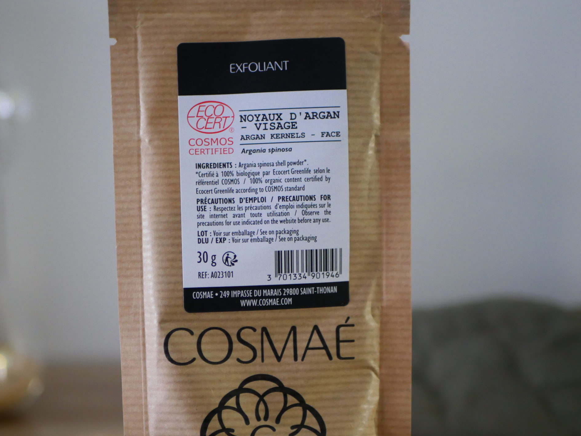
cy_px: 264
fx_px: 1141
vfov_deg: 21.6
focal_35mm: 68
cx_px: 251
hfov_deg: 28.5
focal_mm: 25
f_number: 1.7
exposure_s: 1/500
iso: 1250
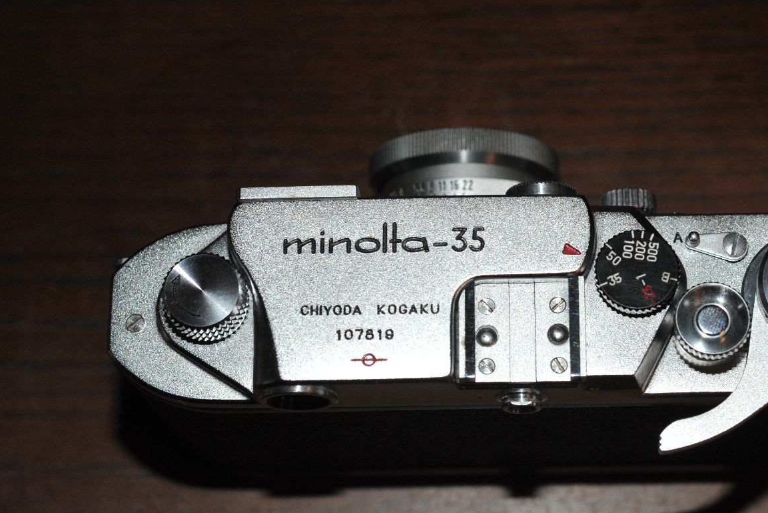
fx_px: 1664
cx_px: 481
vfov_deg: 17.5
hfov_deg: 25.9
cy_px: 230
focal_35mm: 78
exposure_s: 1/60
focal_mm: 60
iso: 1600
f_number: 11
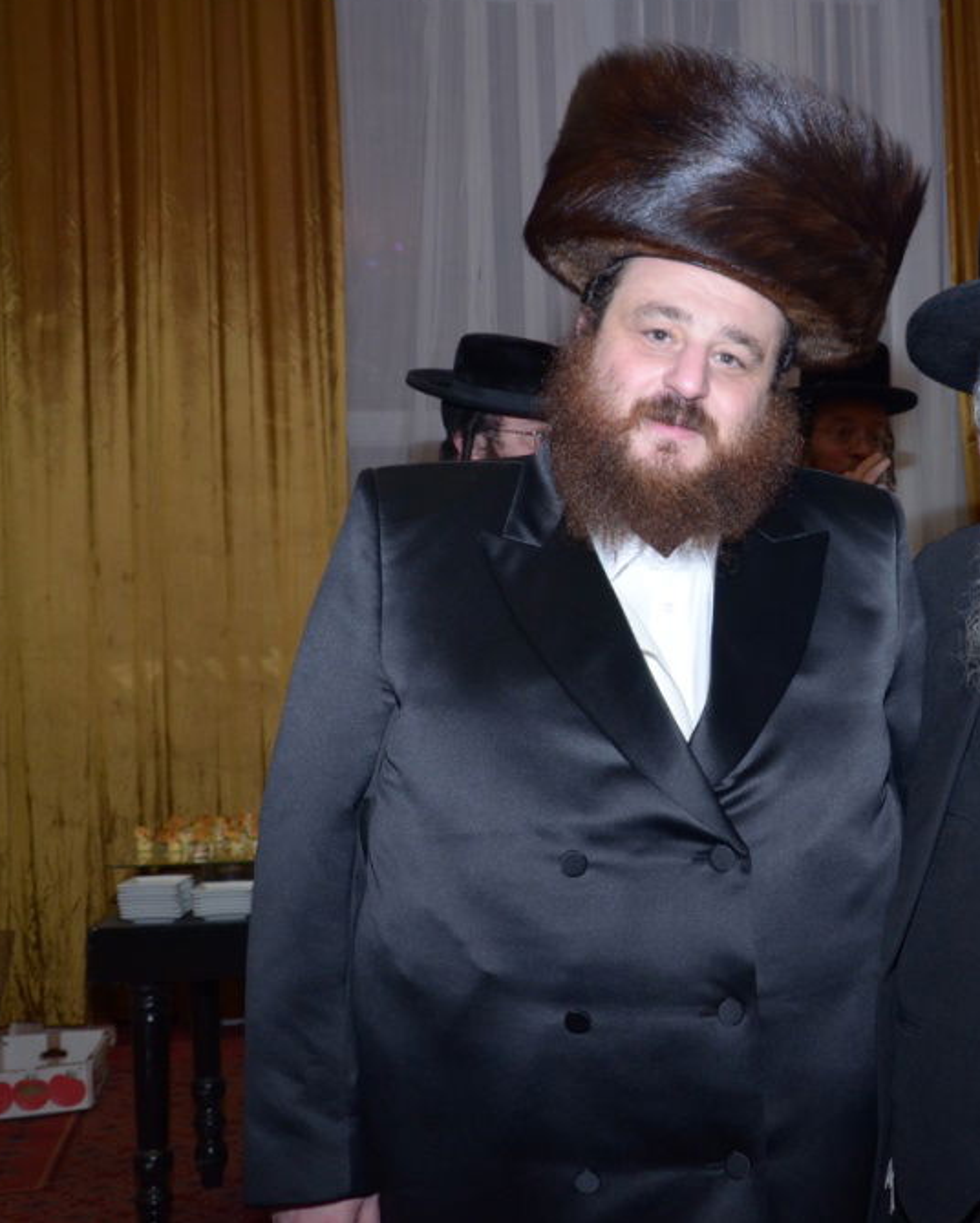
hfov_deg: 27.9
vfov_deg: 34.9
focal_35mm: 54
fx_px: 1946
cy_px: 607
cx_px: 731
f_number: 5.6
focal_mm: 25
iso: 800
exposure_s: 1/160
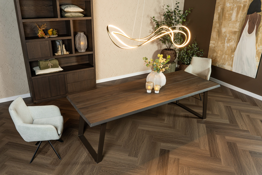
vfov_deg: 44.7
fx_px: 212
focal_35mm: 29
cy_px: 88
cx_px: 131
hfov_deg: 63.3
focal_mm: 29.2
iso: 400
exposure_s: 1/40
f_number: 3.5
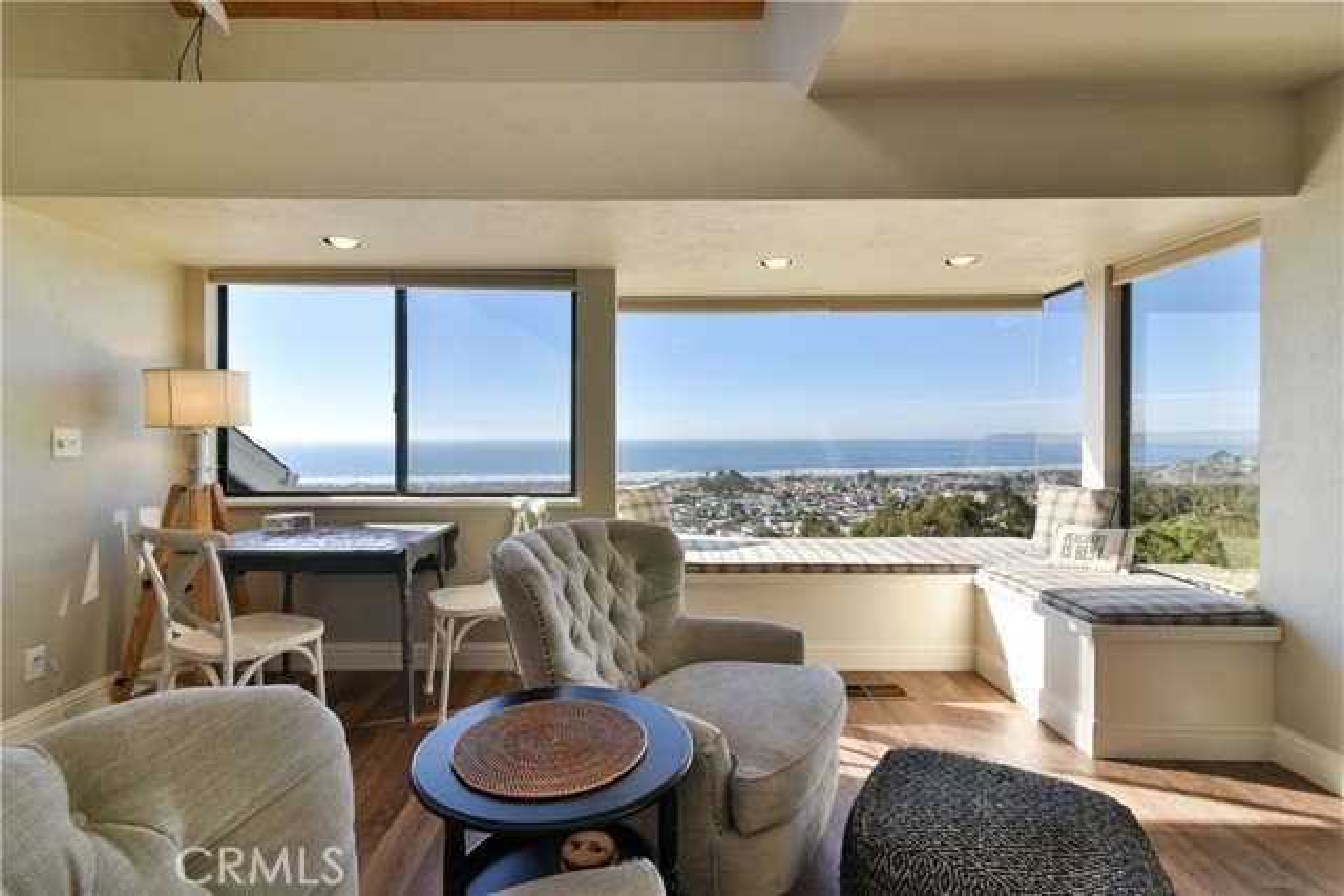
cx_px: 672
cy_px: 448
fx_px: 597
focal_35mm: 16
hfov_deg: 96.7
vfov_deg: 73.8
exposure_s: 1/500
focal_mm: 16
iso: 400
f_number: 10
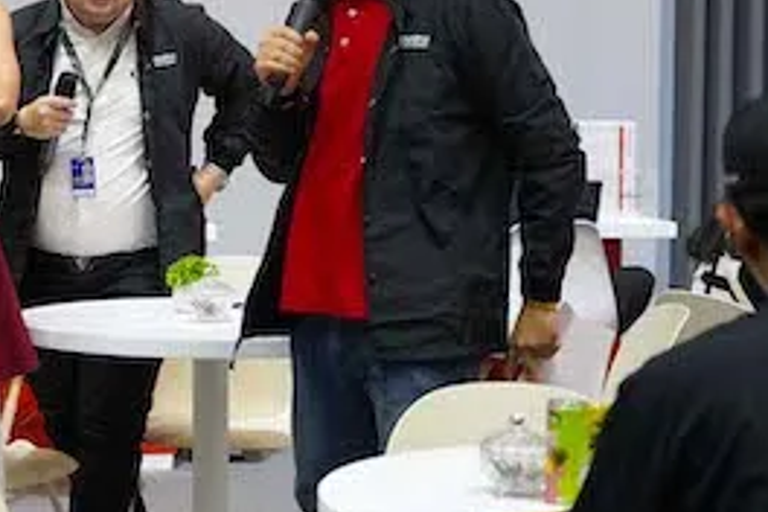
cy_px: 113
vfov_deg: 11.9
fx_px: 2453
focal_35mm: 115
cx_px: -51
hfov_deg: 17.3
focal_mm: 45
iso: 2500
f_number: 2.8
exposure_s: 1/320
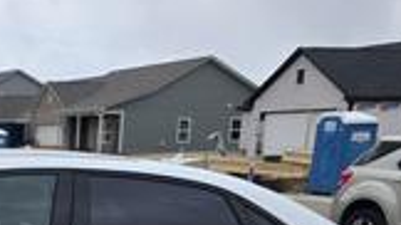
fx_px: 829
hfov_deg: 24.5
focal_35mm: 78
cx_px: -89
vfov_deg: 14.1
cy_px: 373
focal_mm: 6.3
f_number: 1.7
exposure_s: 1/6150
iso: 80
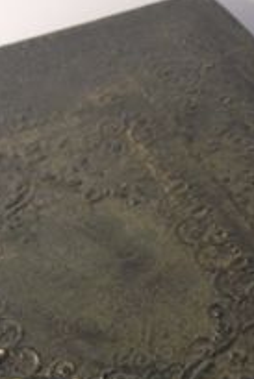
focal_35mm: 107
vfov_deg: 18.2
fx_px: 1130
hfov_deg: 12.8
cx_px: 141
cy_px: 436
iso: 50
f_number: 2.4
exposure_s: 1/30
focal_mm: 4.12
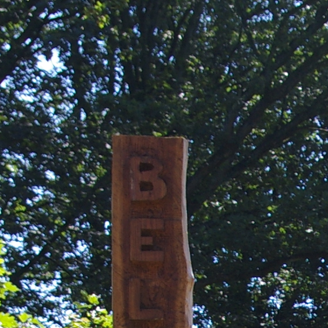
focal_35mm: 238
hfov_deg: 7.1
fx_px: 2554
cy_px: 565
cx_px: 598
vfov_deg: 7.2
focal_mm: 35
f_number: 5.6
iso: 200
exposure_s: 1/250
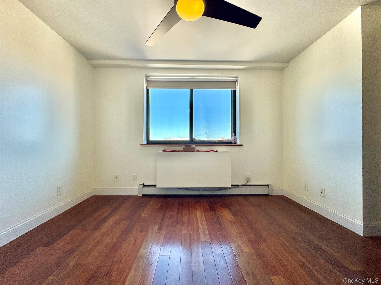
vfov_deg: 85.7
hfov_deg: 102.1
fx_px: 154
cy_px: 142
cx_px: 190
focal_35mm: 14
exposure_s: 1/270
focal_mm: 2.22
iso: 40
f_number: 2.2
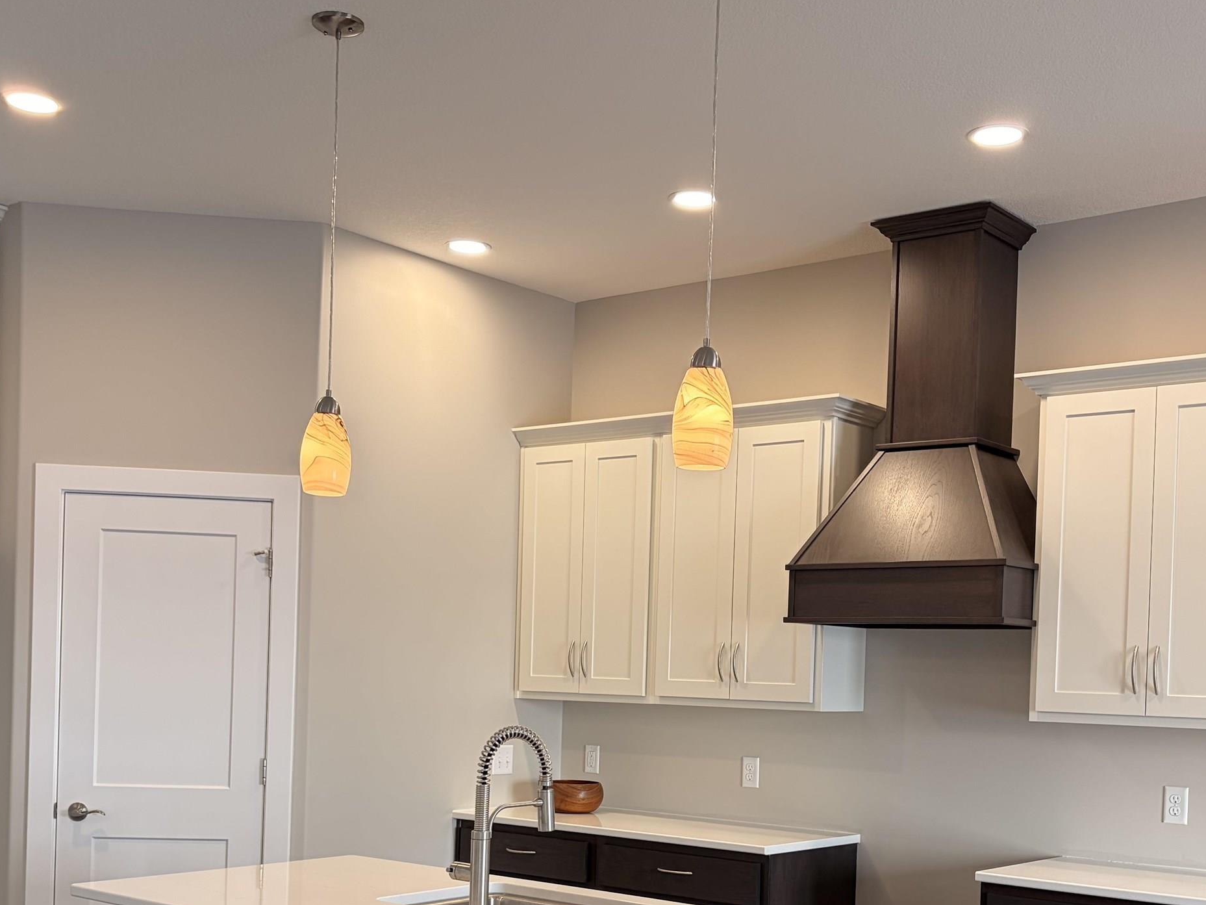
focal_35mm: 43
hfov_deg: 43.8
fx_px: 1498
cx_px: 620
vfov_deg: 32.9
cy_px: 693
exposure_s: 1/120
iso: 100
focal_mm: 5.96
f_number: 1.6
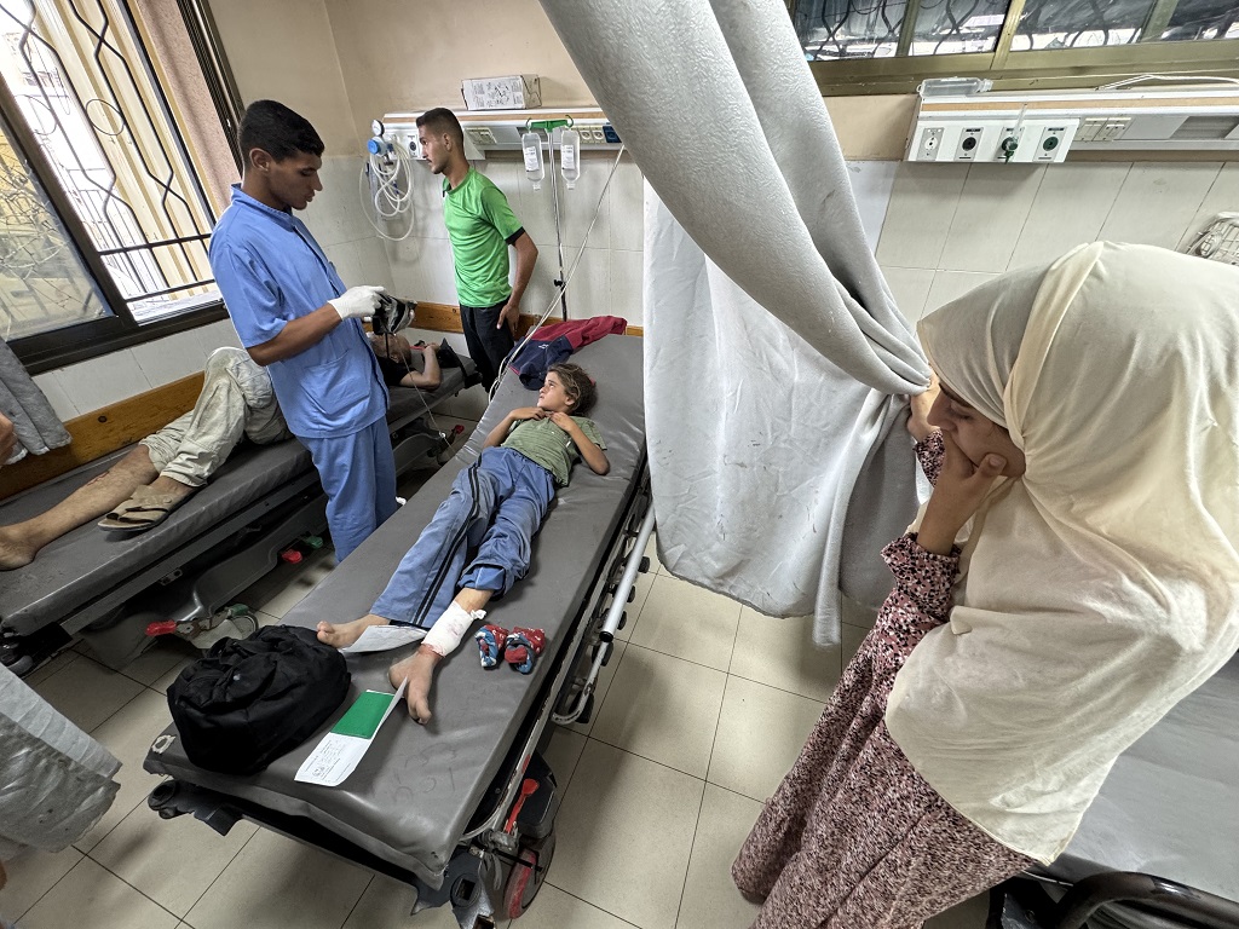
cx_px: 620
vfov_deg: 85.7
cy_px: 464
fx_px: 501
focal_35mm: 14
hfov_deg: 102.1
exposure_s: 1/50
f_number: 2.2
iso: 250
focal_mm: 2.22
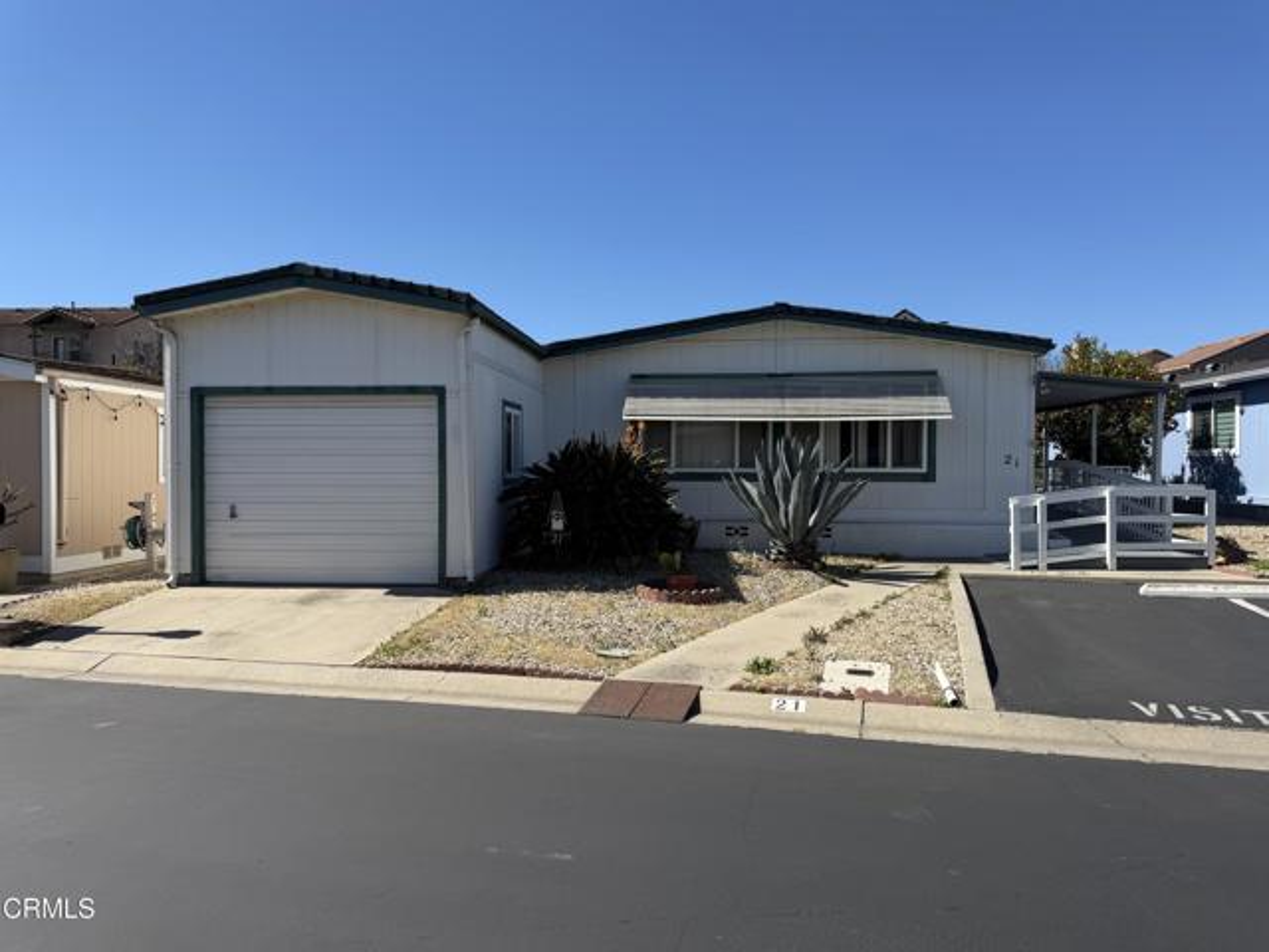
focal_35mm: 24
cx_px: 634
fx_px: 880
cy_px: 476
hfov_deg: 71.6
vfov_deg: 56.8
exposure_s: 1/4673
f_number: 1.78
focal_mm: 6.76
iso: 80
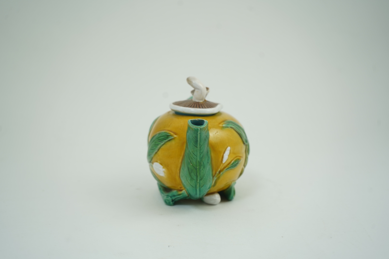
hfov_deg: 42.7
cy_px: 130
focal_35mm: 46
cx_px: 194
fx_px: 497
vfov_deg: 29.2
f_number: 5.6
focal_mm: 46
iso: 250
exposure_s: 1/25
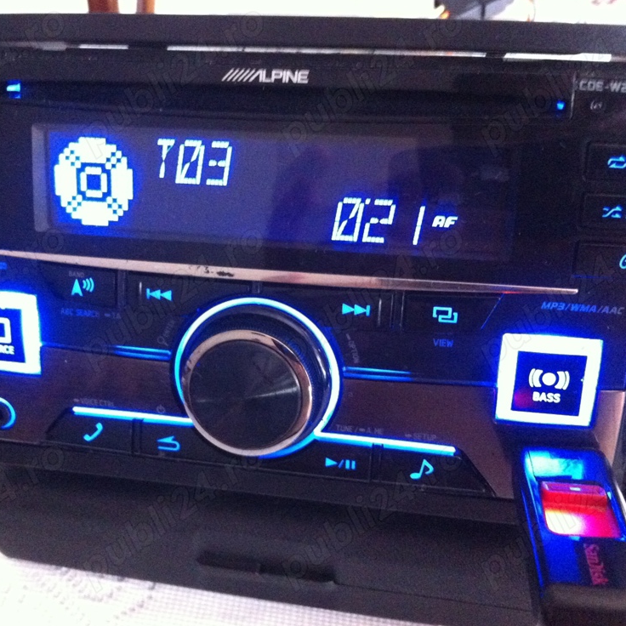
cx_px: 271
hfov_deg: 40.0
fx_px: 859
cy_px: 310
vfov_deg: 40.0
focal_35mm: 42
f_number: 2.8
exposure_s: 1/15
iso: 1000
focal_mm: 3.85
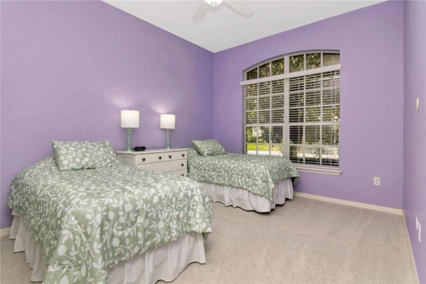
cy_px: 142
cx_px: 213
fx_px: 204
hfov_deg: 92.5
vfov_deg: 69.6
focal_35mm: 17
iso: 1000
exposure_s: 1/160
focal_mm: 11.5
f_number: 10
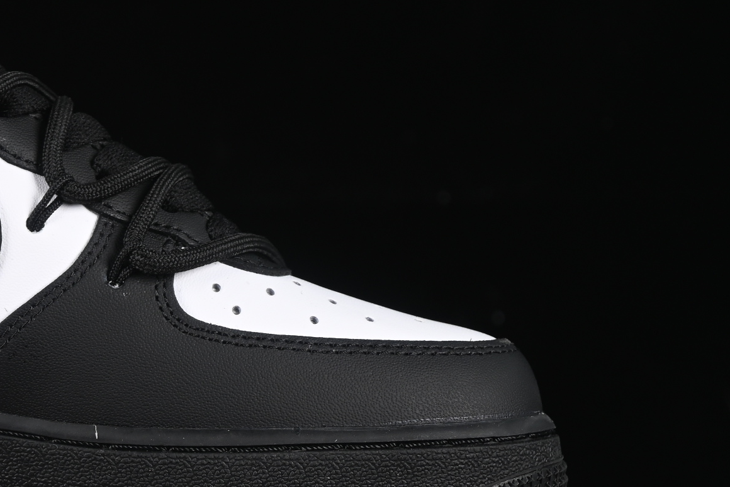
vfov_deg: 7.6
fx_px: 3649
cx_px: -12
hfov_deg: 11.3
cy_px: 194
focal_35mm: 180
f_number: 6.3
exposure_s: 1/60
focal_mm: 50
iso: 160
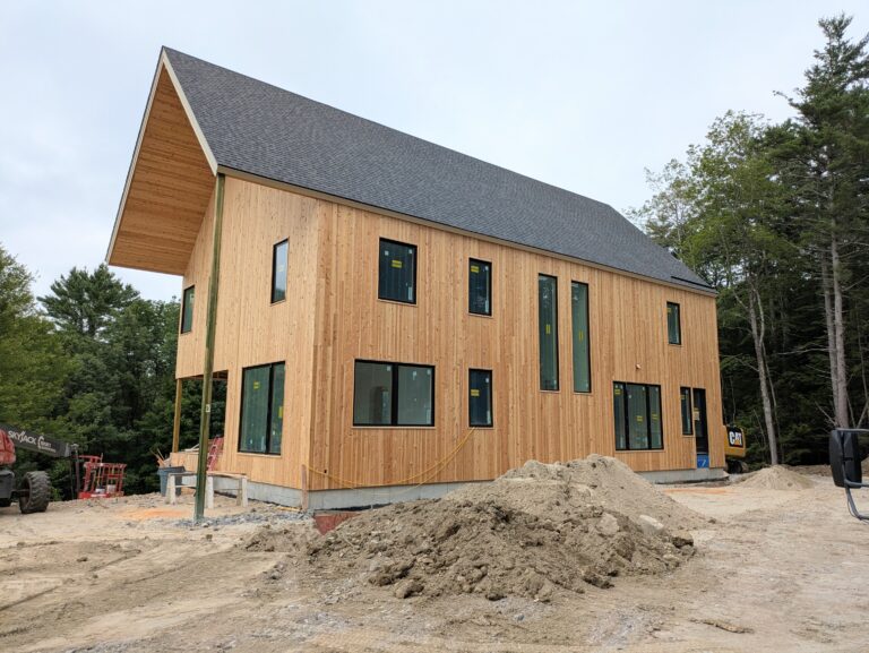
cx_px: 434
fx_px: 628
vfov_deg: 54.9
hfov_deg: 69.4
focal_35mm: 25
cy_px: 326
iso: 47
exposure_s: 1/2538
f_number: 1.89
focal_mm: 5.43
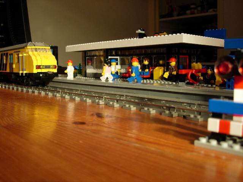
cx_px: 122
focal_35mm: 38
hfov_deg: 49.0
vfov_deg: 37.7
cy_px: 91
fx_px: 267
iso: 158
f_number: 2.8
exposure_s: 1/32
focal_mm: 7.8
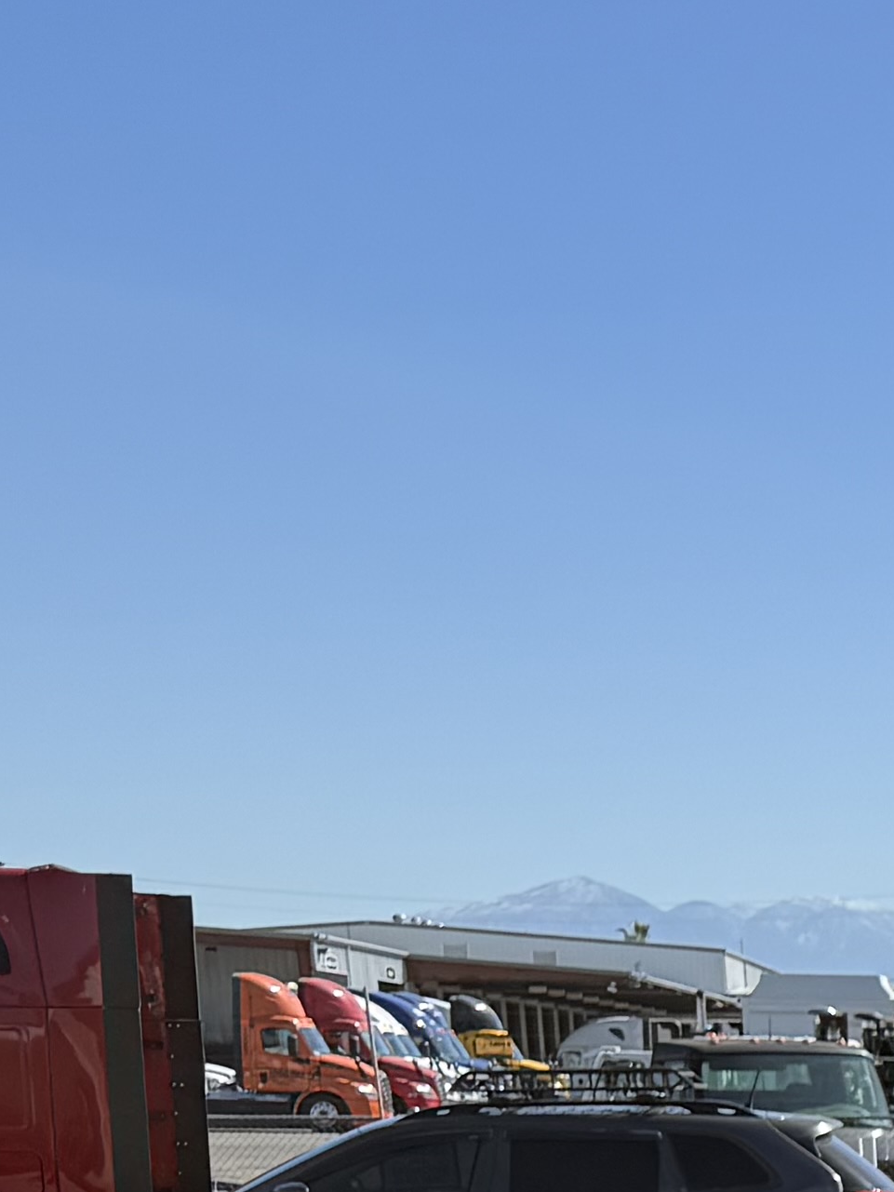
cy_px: 1620
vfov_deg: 17.1
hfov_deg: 10.8
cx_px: 2431
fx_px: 3684
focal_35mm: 107
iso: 80
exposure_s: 1/3953
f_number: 1.78
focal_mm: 6.76
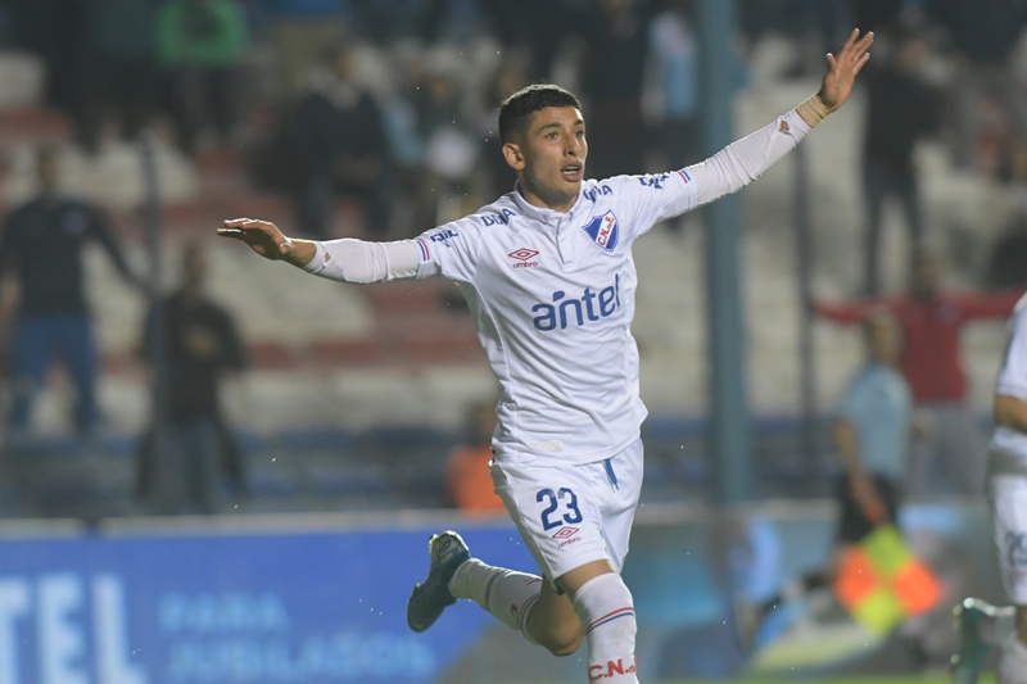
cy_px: 342
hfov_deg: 4.6
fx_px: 12834
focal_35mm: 450
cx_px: 514
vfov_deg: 3.1
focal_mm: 300
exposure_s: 1/640
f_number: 4
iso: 2500
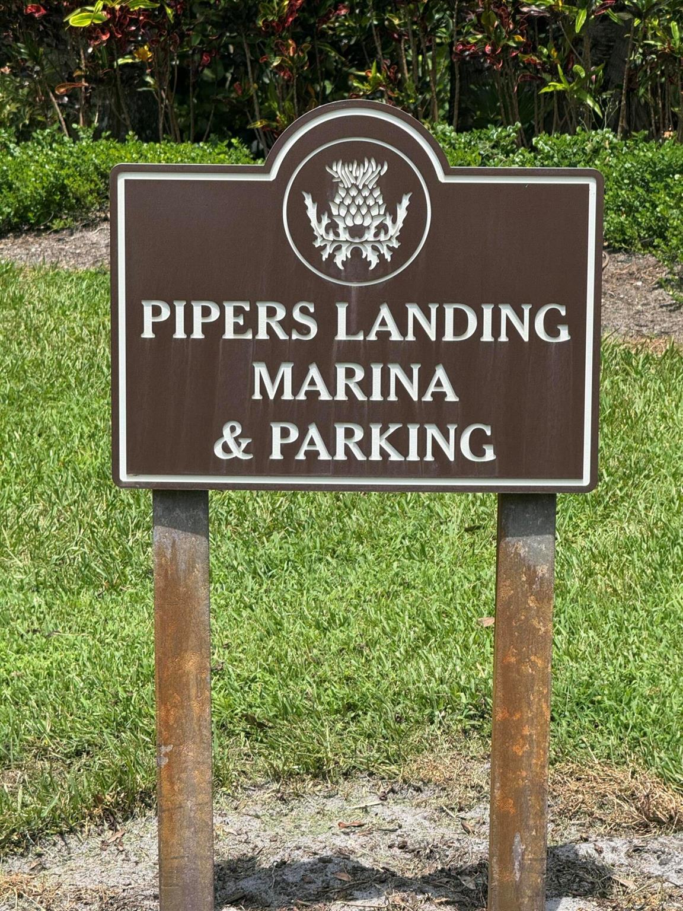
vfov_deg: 16.4
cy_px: 456
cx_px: 342
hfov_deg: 12.3
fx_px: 3157
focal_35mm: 120
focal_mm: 15.66
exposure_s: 1/820
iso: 50
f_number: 2.8
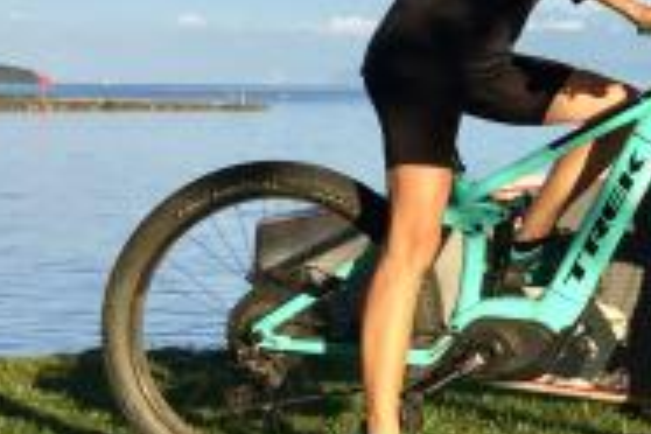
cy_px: -12
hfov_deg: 20.5
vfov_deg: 15.1
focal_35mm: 89
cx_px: 889
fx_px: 1609
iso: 32
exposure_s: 1/1276
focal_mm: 4.15
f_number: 2.2
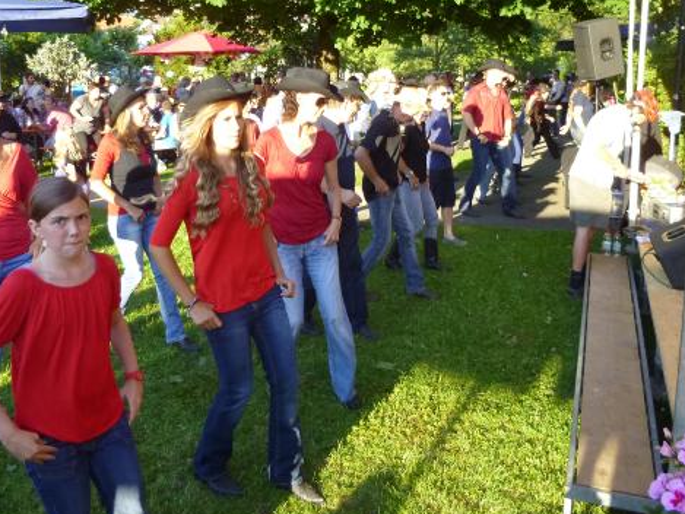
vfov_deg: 44.1
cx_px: 272
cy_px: 232
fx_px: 633
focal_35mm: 32
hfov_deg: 56.3
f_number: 3.1
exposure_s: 1/200
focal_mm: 4.5
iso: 200
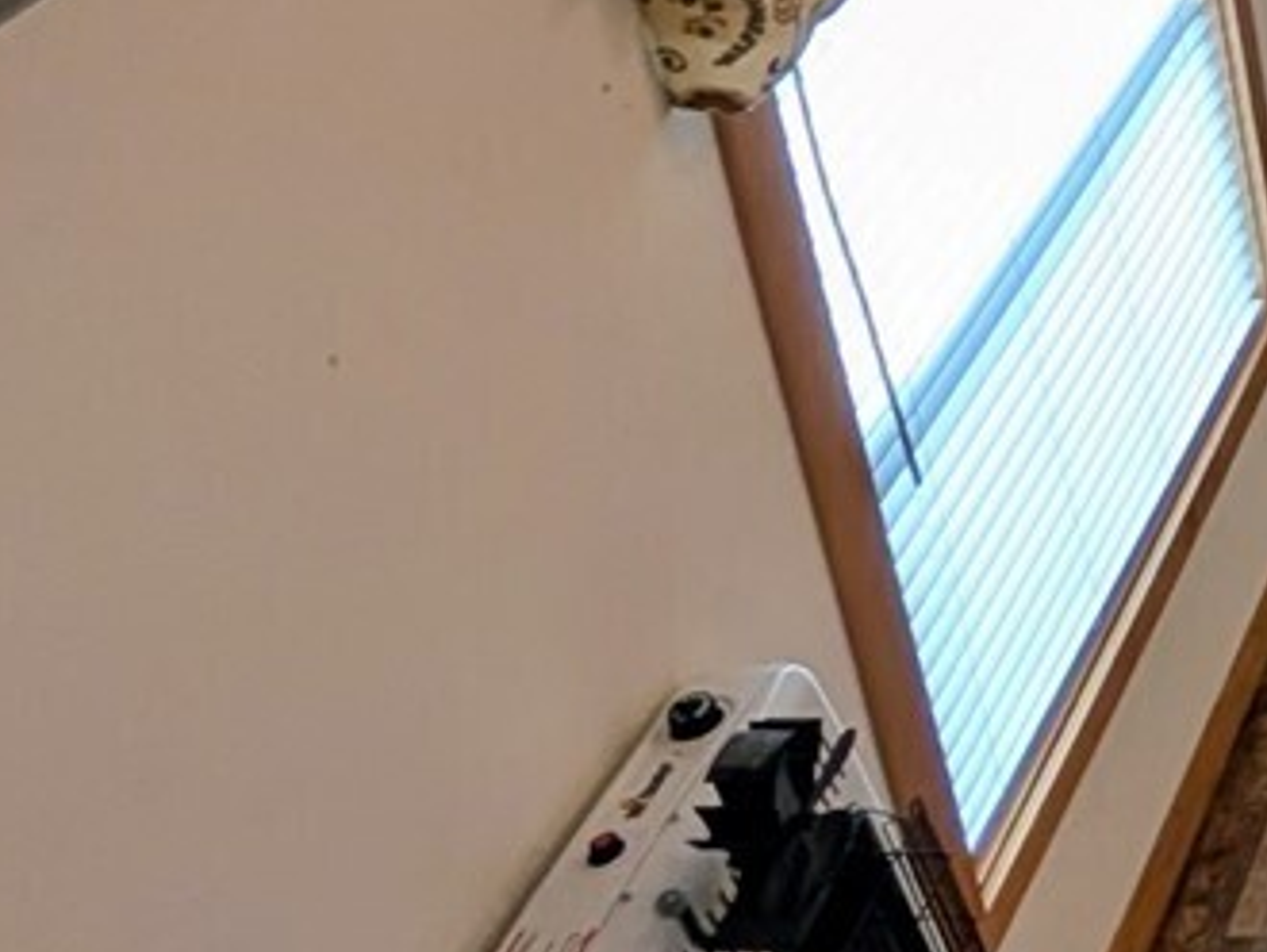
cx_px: 2219
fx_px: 2124
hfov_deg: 22.1
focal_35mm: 58
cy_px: -355
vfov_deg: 22.1
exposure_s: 1/120
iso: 55
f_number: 1.7
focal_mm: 2.02
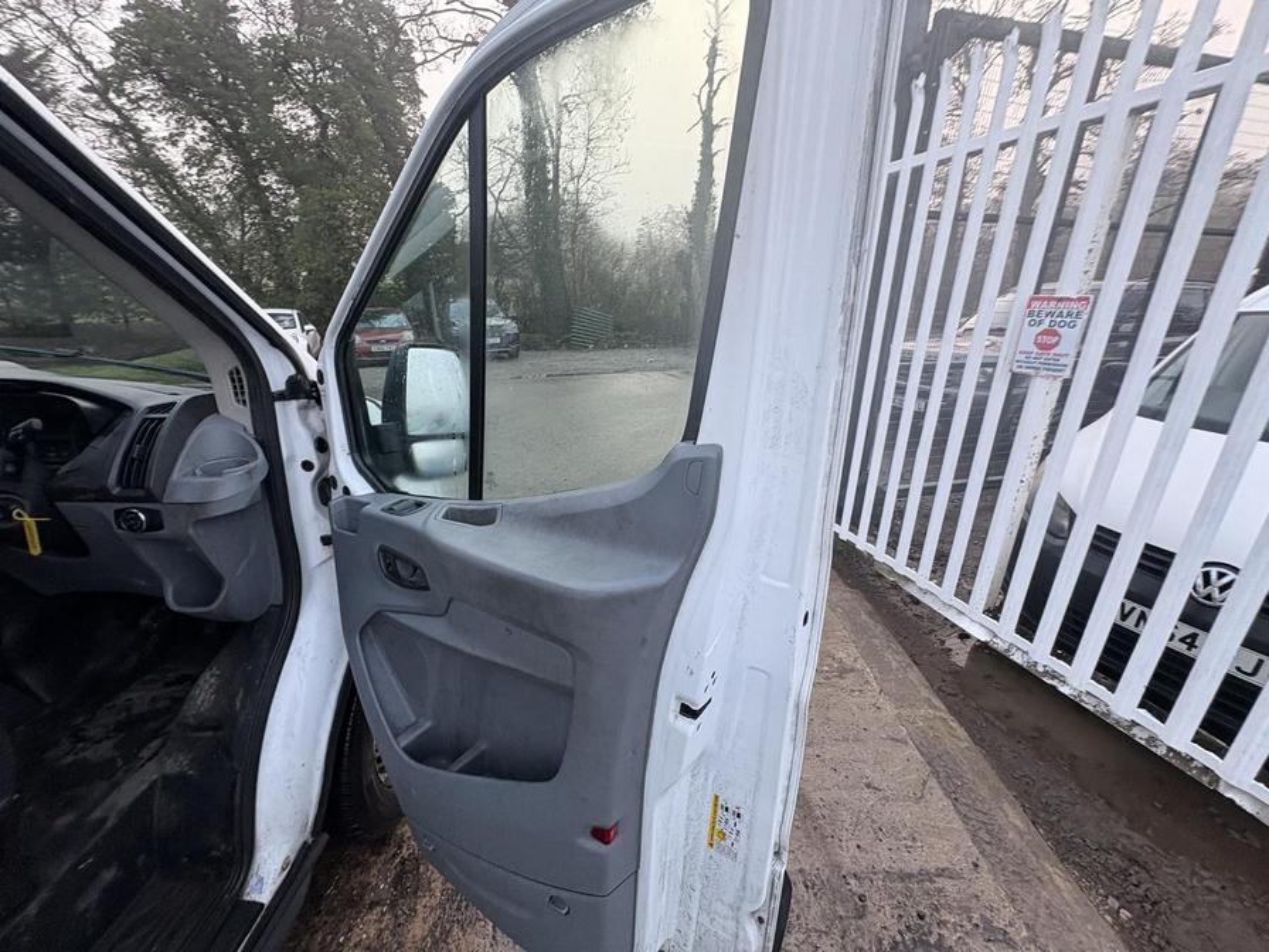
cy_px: 476
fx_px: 513
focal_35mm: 14
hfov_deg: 102.1
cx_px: 634
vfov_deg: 85.7
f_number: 2.2
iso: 64
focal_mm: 2.22
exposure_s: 1/99
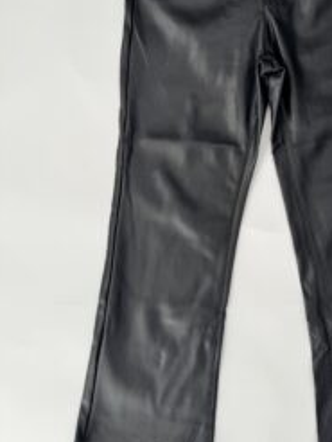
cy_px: 149
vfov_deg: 47.1
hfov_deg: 35.7
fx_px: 498
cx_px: 266
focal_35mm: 39
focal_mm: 6.76
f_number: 1.78
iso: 64
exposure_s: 1/121
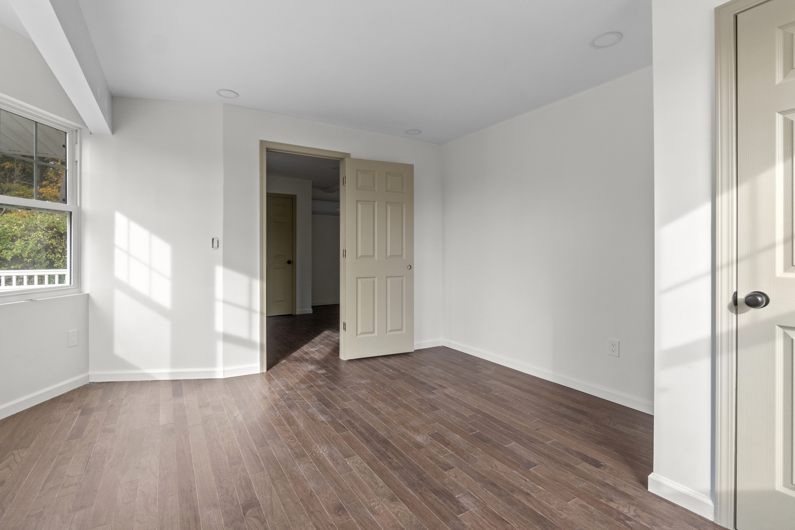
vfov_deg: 73.7
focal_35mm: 16
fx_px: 353
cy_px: 257
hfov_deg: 96.7
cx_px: 392
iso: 800
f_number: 7.1
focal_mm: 10
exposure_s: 1/10
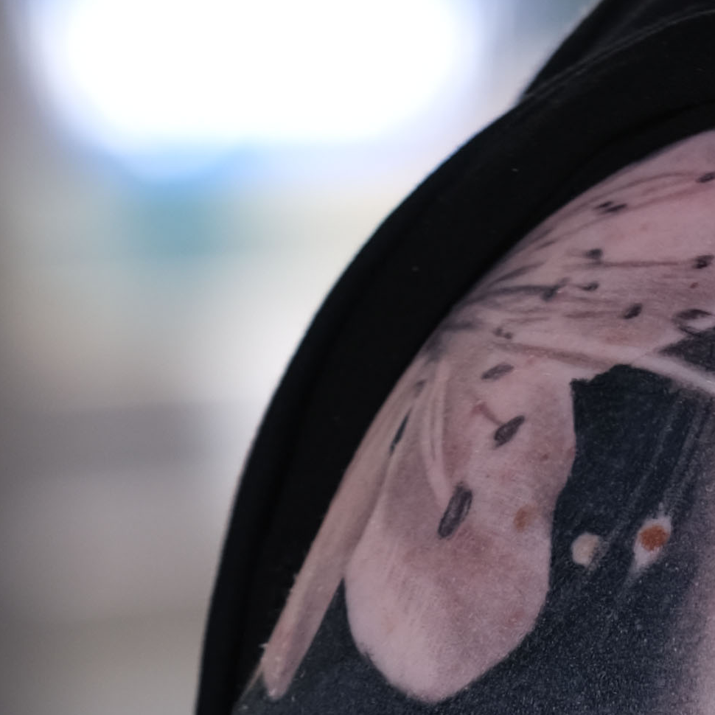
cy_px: 1337
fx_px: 15330
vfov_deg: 2.7
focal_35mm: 656
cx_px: 700
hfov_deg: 2.7
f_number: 3.6
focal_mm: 80
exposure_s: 1/125
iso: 160
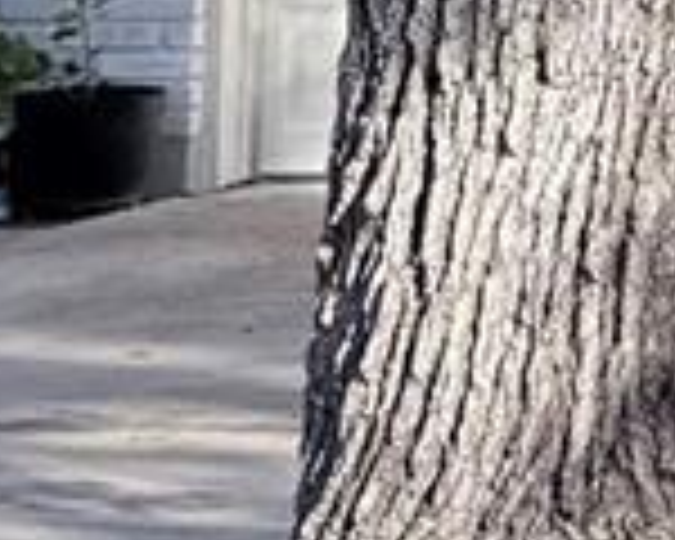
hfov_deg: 7.1
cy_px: -891
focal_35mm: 240
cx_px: 2052
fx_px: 4795
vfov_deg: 6.1
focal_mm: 6.76
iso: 80
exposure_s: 1/2110
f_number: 1.78
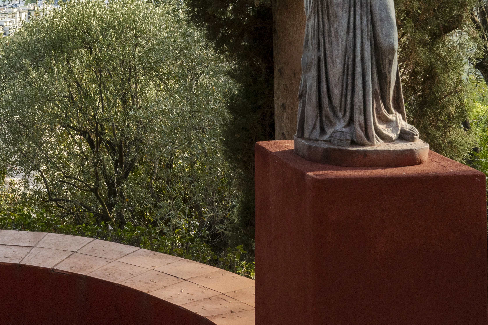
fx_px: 1030
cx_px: -46
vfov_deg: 17.4
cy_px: -19
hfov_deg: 24.8
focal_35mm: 76
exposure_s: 1/60
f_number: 14
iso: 200
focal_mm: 31
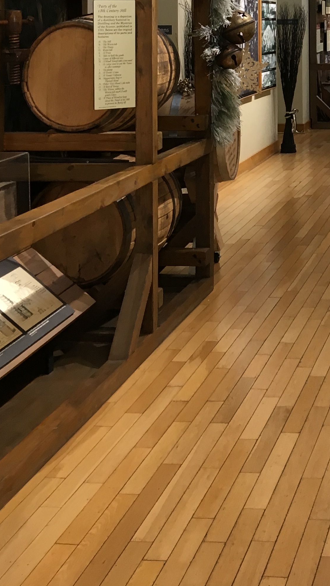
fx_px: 995
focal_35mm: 64
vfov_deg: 30.6
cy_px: 8
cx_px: 372
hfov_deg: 18.1
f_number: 2.2
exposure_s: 1/30
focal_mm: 4.15
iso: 50
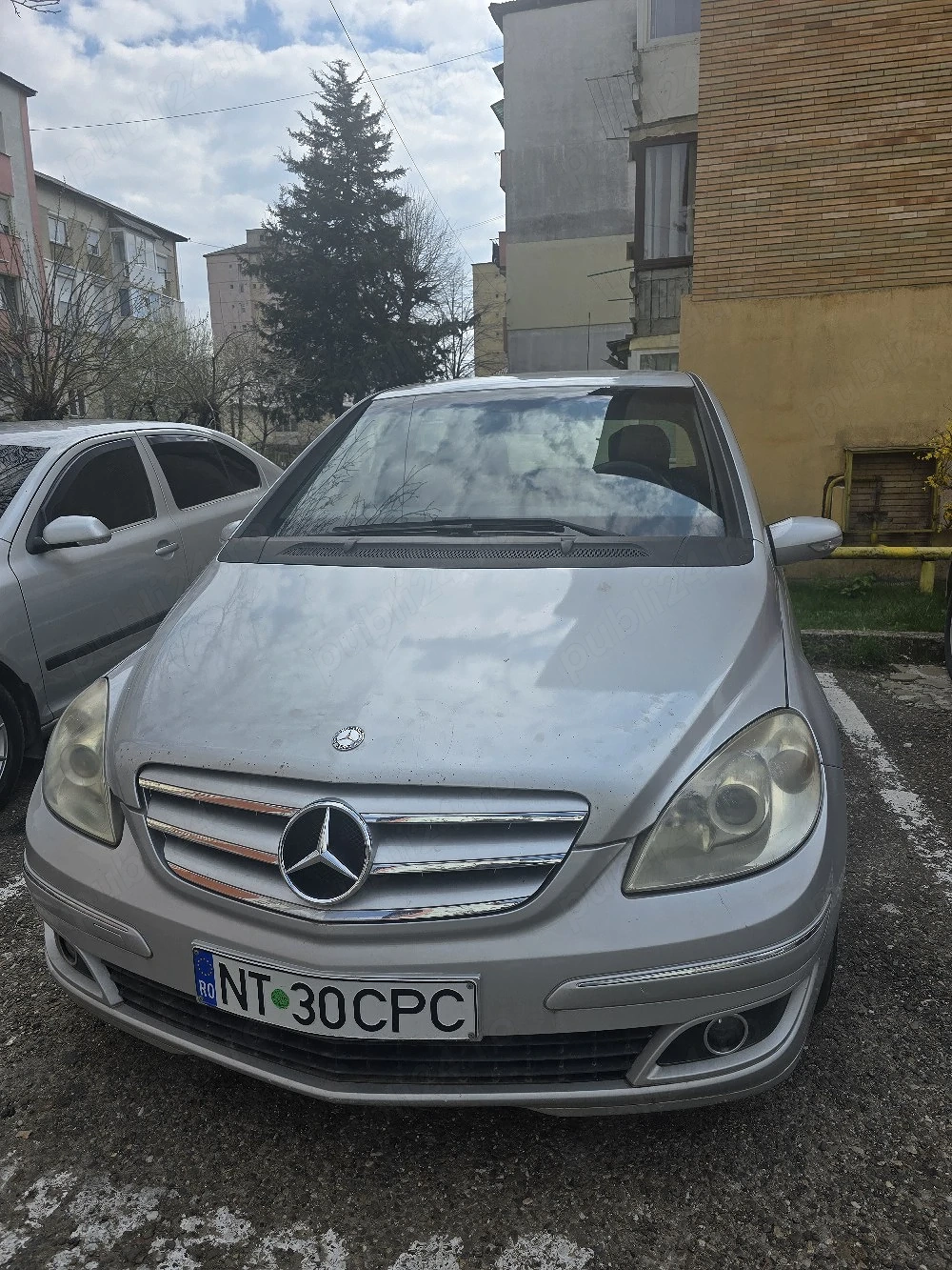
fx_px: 843
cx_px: 476
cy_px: 635
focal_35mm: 23
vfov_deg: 73.9
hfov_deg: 58.9
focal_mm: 6.3
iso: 12
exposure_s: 1/1111
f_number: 1.7
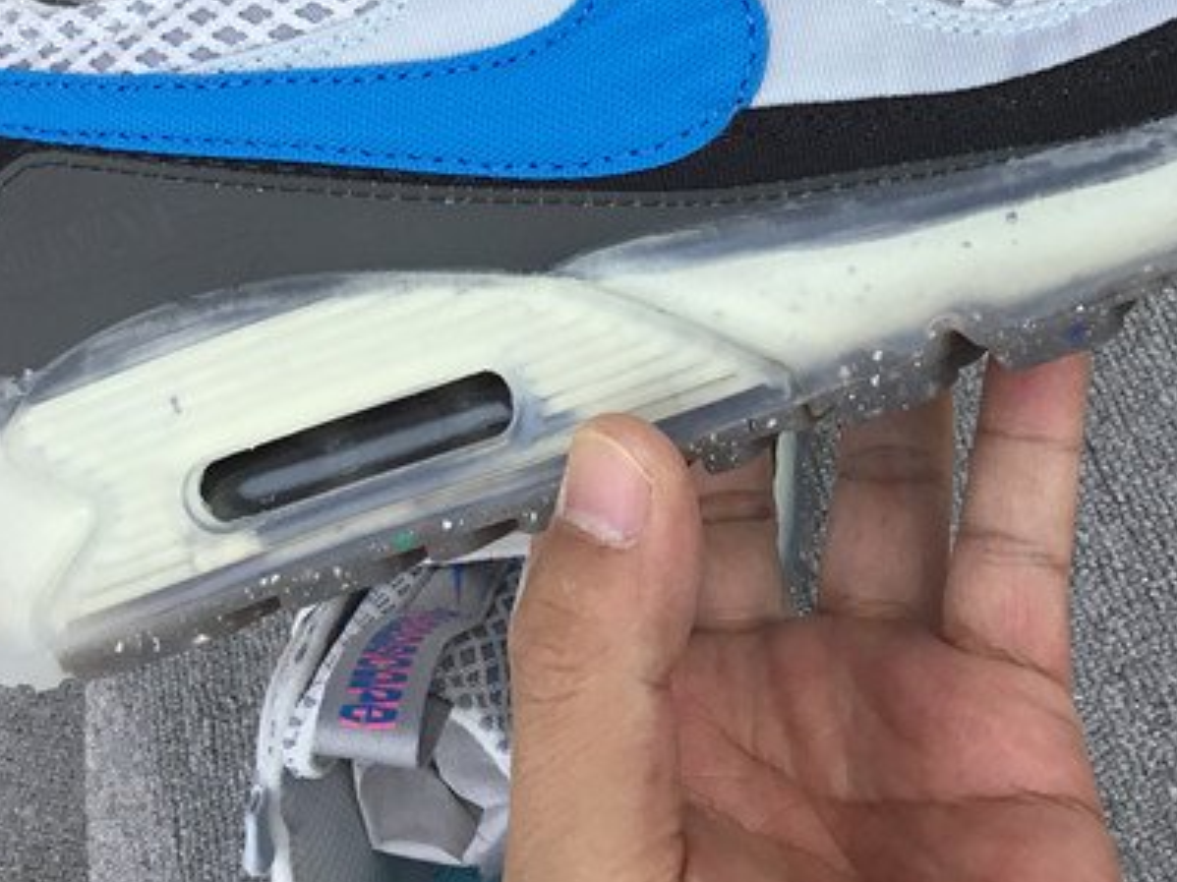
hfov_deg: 27.8
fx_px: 2379
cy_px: 37
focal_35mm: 70
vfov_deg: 20.4
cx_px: 676
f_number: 2.4
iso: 25
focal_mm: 3.3
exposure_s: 1/327
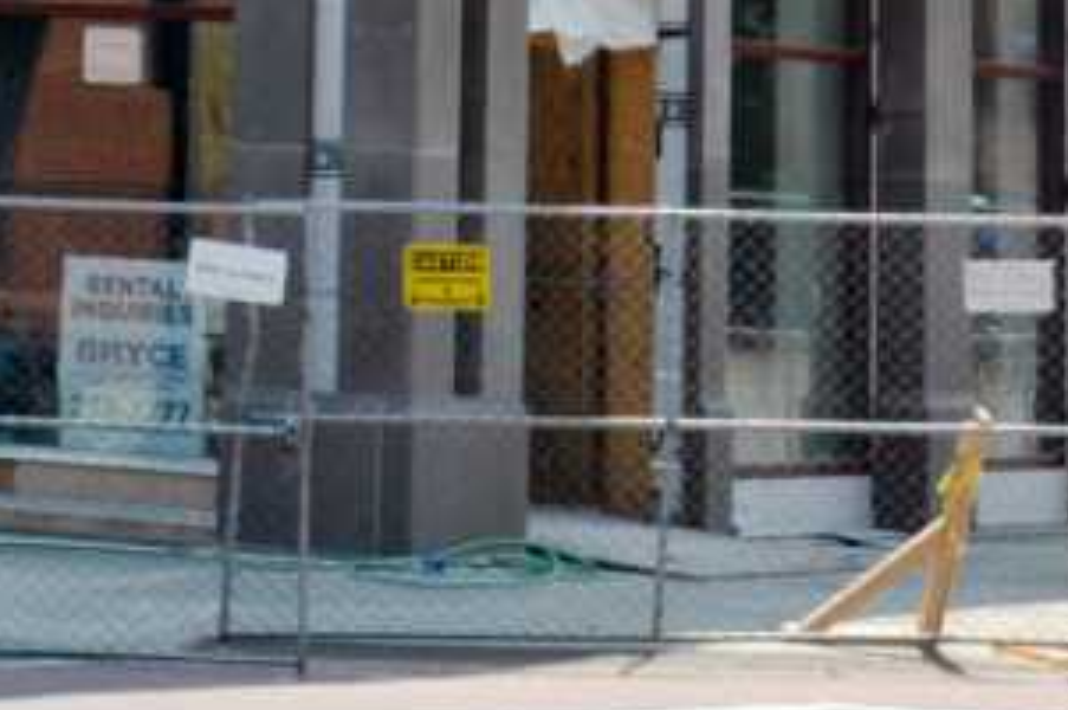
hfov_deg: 9.6
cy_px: -1253
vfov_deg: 6.1
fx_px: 6253
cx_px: -270
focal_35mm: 211
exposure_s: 1/500
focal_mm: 31
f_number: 9
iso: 400
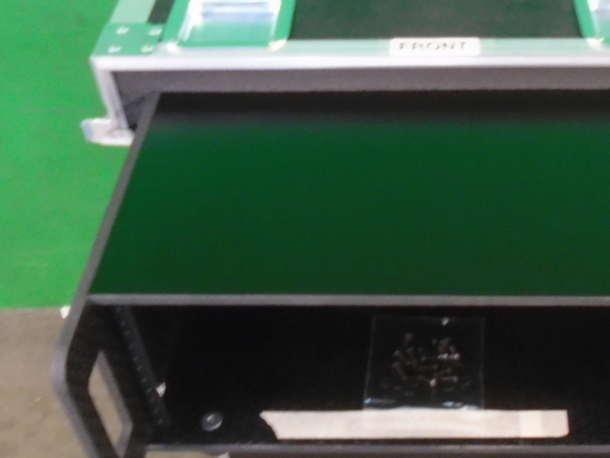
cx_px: 449
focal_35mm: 52
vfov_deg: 28.0
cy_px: 180
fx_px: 916
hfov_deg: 36.1
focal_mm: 4.6
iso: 400
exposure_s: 1/4
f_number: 3.2
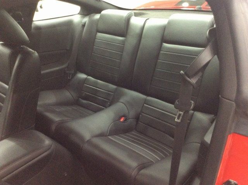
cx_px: 124
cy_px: 92
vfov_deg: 44.1
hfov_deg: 56.9
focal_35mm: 32
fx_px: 229
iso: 320
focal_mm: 3.3
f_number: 2.4
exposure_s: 1/20
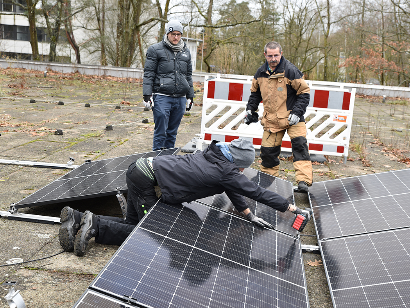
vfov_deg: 32.9
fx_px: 521
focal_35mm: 44
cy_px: 154
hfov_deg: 42.9
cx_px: 221
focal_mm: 40
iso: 400
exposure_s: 1/100
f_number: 5
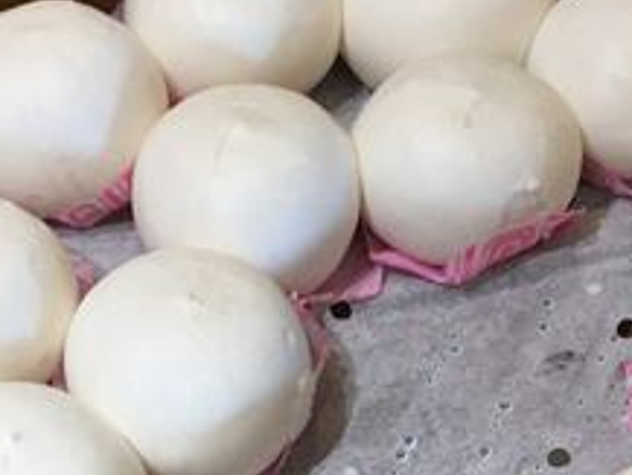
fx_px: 1955
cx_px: 280
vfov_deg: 13.5
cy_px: 560
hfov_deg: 18.4
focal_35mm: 107
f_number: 2.2
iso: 25
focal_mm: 4.15
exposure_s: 1/30
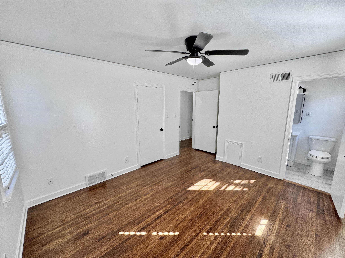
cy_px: 129
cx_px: 172
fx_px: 140
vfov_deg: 85.7
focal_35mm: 14
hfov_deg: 102.1
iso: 100
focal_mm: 2.22
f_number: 2.2
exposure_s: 1/120
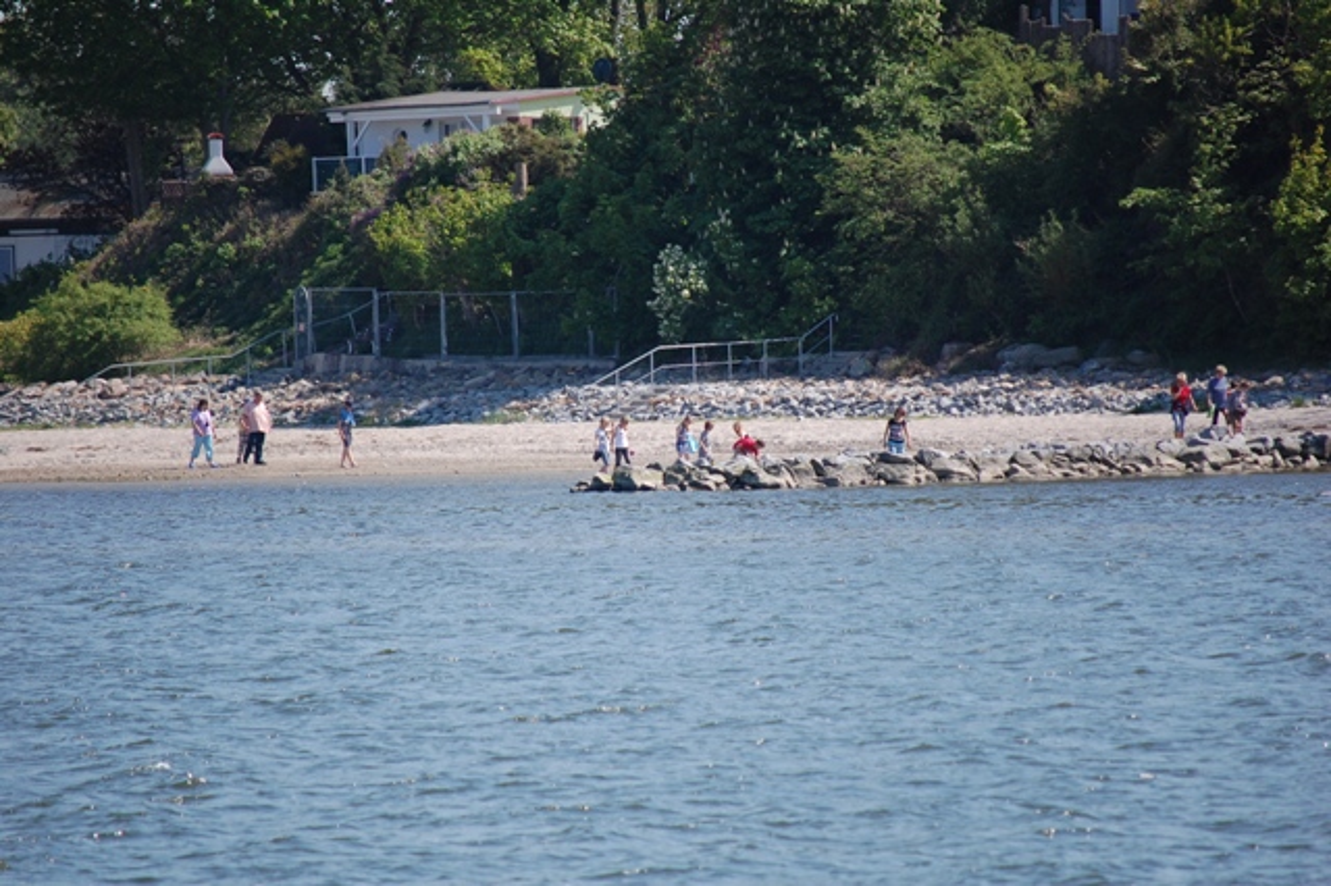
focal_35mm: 300
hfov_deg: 6.9
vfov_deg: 4.6
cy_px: 443
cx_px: 666
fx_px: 11085
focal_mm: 200
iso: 400
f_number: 5.6
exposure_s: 1/1000
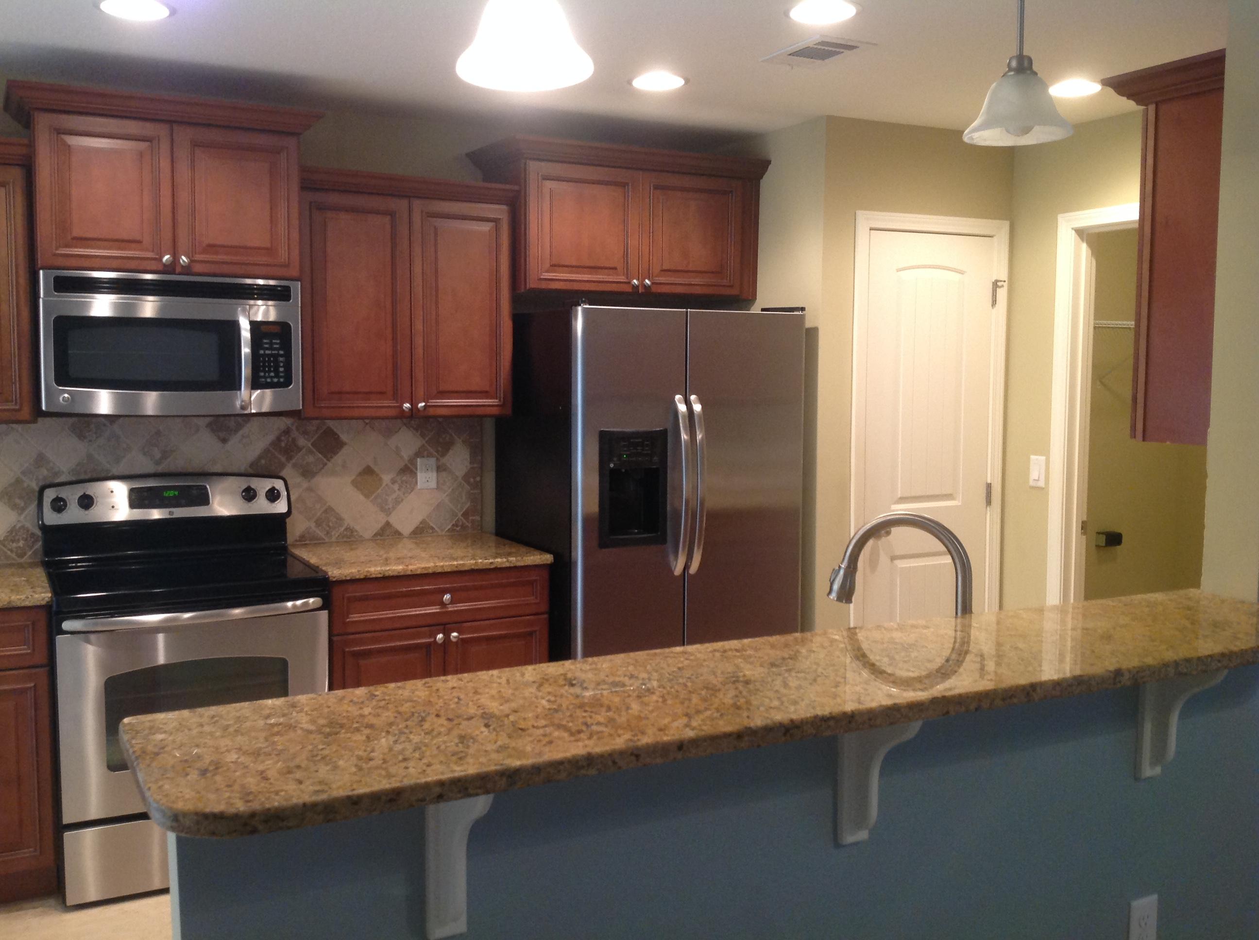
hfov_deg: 52.7
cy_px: 470
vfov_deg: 40.6
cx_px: 630
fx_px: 1271
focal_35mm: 35
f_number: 2.4
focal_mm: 4.28
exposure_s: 1/15
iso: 160
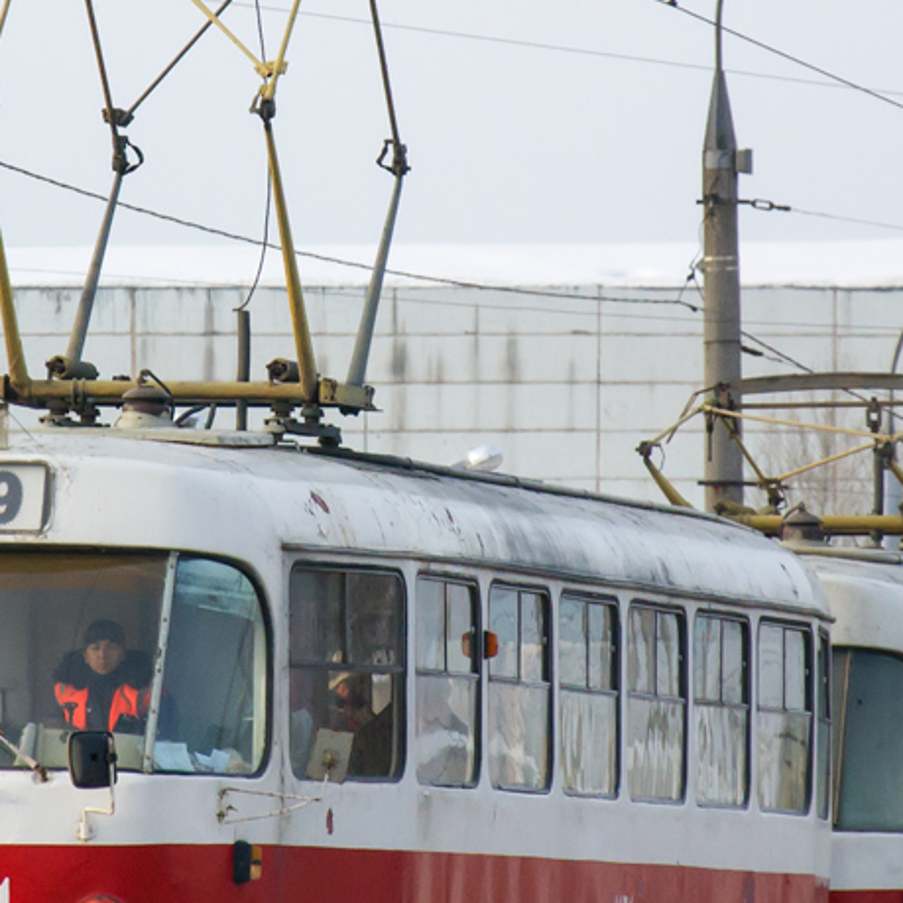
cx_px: 356
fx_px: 10333
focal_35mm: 350
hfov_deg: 5.0
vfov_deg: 5.0
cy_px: 502
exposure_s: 1/1000
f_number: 6.3
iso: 400
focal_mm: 105
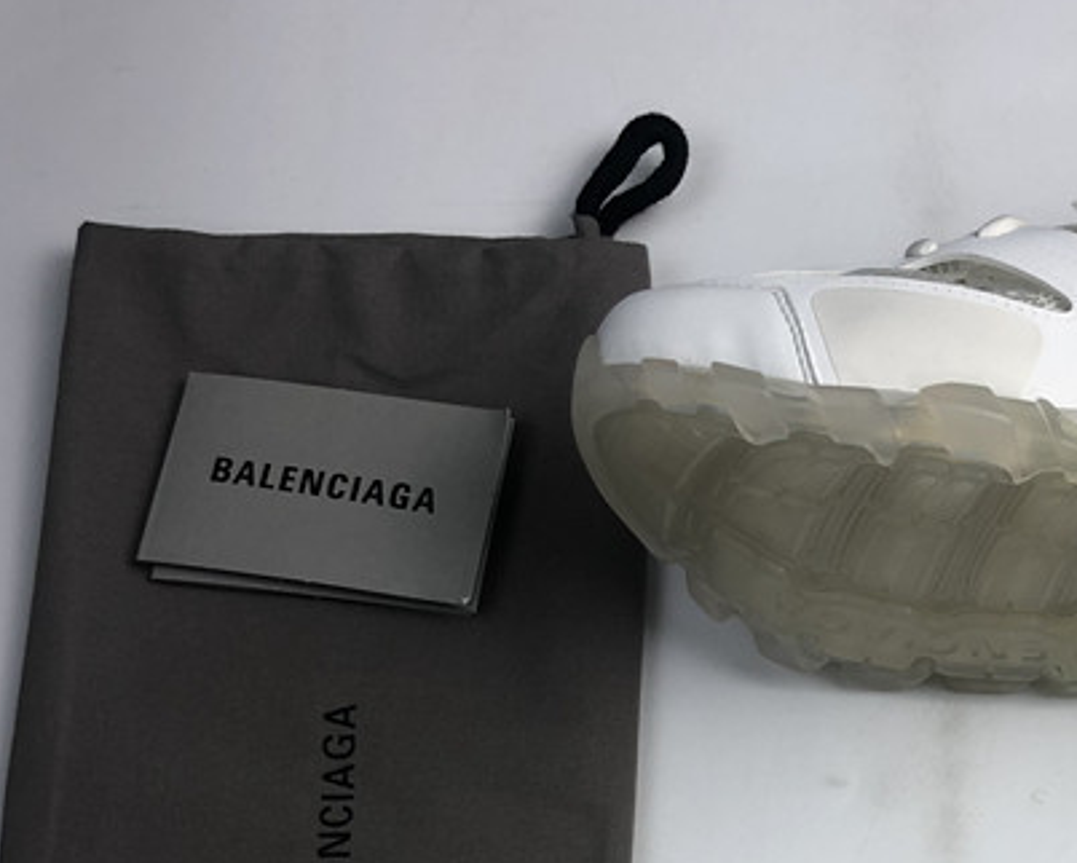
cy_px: 868
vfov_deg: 21.7
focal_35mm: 68
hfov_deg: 26.8
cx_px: 1007
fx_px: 2169
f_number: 1.8
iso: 25
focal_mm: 4
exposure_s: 1/100
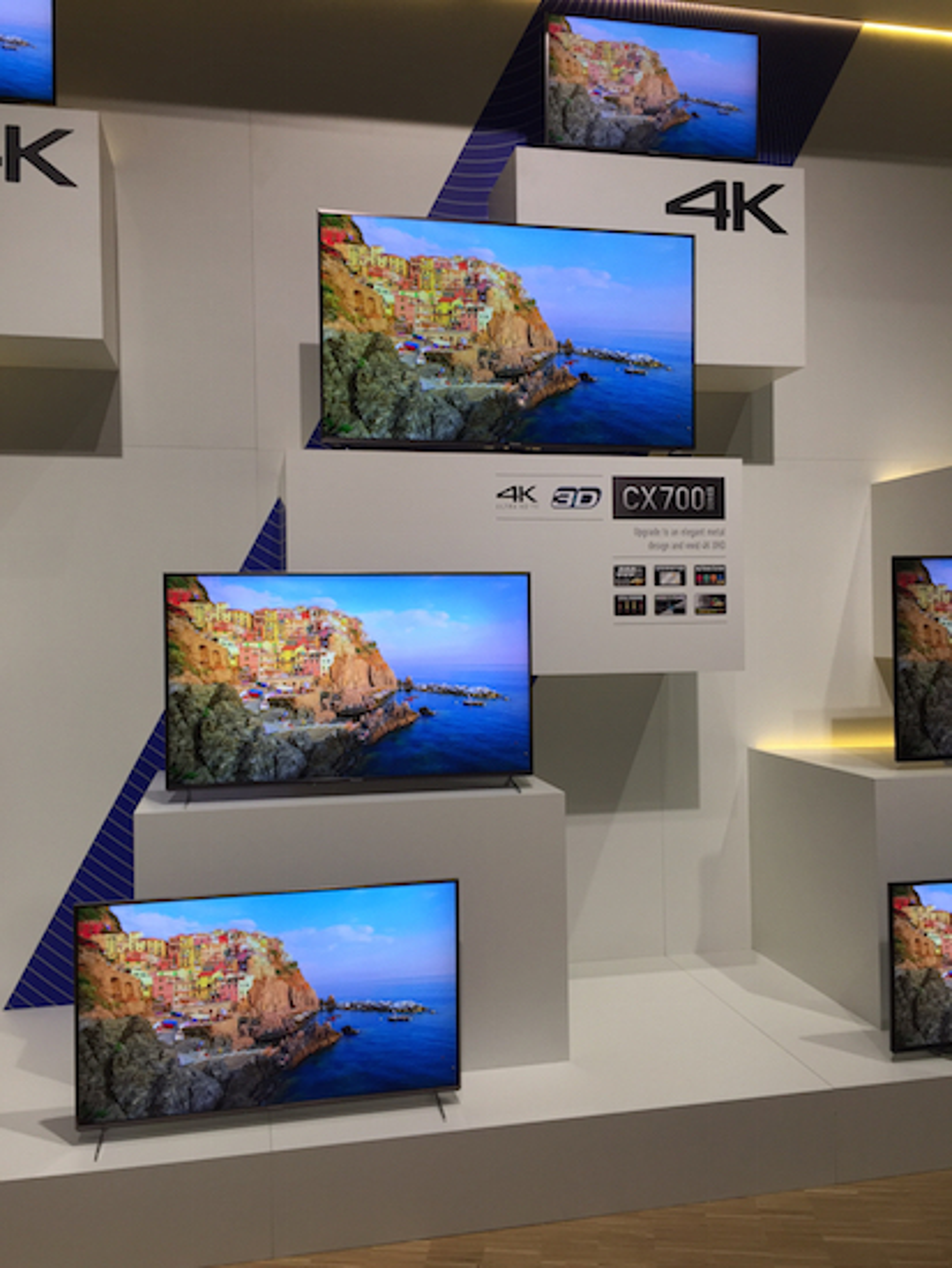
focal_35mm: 29
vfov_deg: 61.6
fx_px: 1063
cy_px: 634
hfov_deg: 48.3
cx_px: 476
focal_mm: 4.15
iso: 50
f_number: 2.2
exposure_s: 1/100
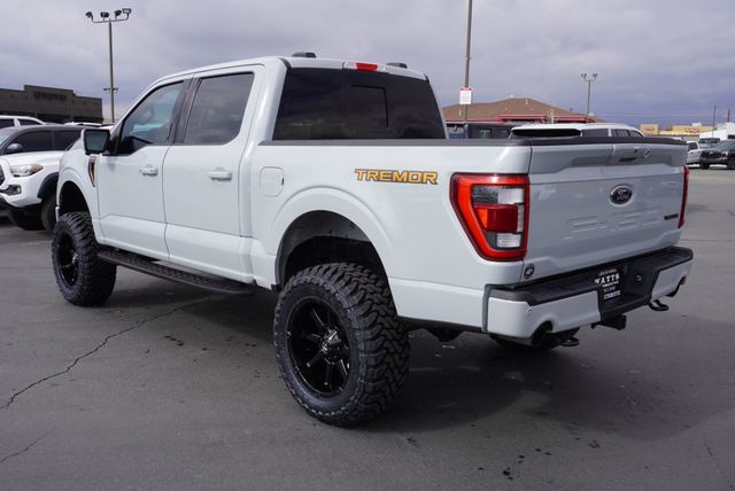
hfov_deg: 57.2
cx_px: 368
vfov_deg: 40.0
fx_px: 674
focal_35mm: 33
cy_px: 246
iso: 100
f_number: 10
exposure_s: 1/160
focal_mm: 22
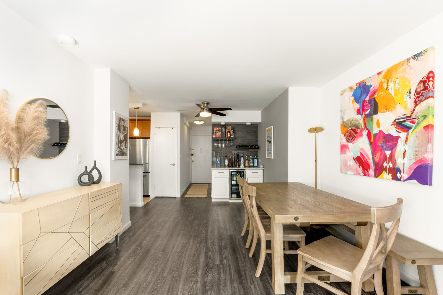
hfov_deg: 96.7
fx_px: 197
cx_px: 222
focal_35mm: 16
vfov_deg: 73.7
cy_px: 148
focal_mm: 16
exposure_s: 1/6
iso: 320
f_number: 11
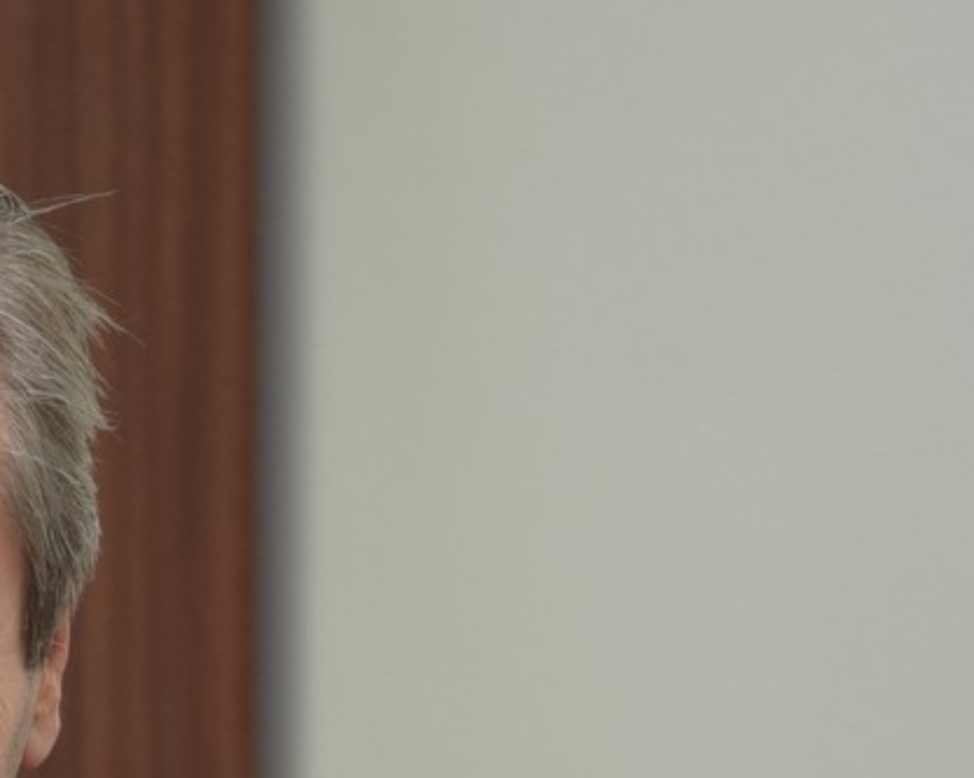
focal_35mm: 180
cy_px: 730
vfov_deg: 8.5
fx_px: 5185
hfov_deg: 10.6
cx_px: -47
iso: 800
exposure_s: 1/100
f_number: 5
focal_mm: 52
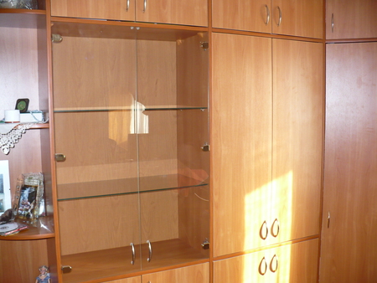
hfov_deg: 50.1
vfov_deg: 38.7
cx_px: 188
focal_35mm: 37
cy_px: 142
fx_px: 403
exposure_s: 1/30
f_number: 2.8
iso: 200
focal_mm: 6.1
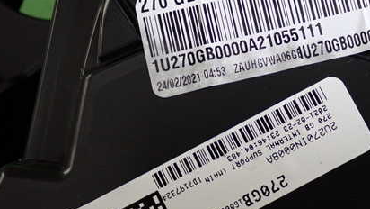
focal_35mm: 65
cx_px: 232
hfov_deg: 32.2
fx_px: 638
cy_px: 107
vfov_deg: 18.6
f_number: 2.8
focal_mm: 7.31
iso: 500
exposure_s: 1/125
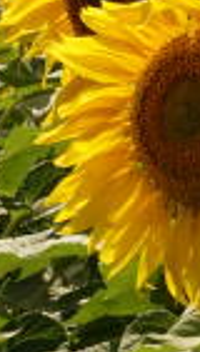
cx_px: 488
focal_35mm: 403
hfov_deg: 3.0
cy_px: 109
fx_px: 3775
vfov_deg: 5.3
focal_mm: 24.84
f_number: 5
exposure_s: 1/1000
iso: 125
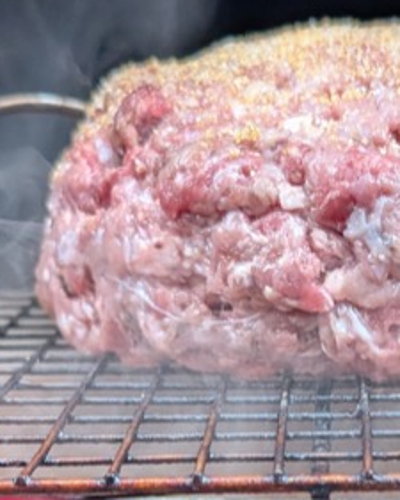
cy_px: 508
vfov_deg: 18.6
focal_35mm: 100
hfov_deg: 15.2
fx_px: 1479
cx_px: 359
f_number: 1.68
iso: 244
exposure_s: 1/372
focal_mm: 6.9
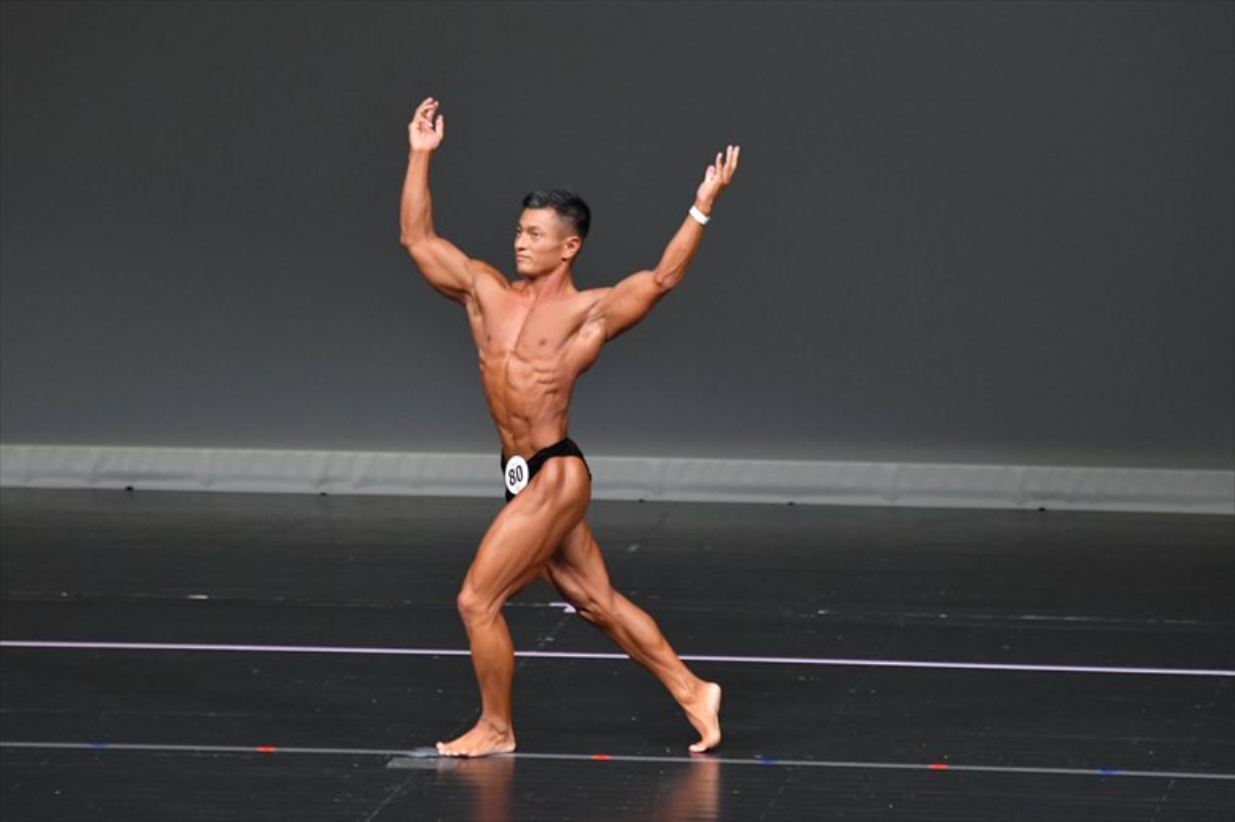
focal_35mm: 315
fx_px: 10801
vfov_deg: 4.4
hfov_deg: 6.5
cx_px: 618
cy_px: 411
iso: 4000
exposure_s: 1/400
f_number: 5.6
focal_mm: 210
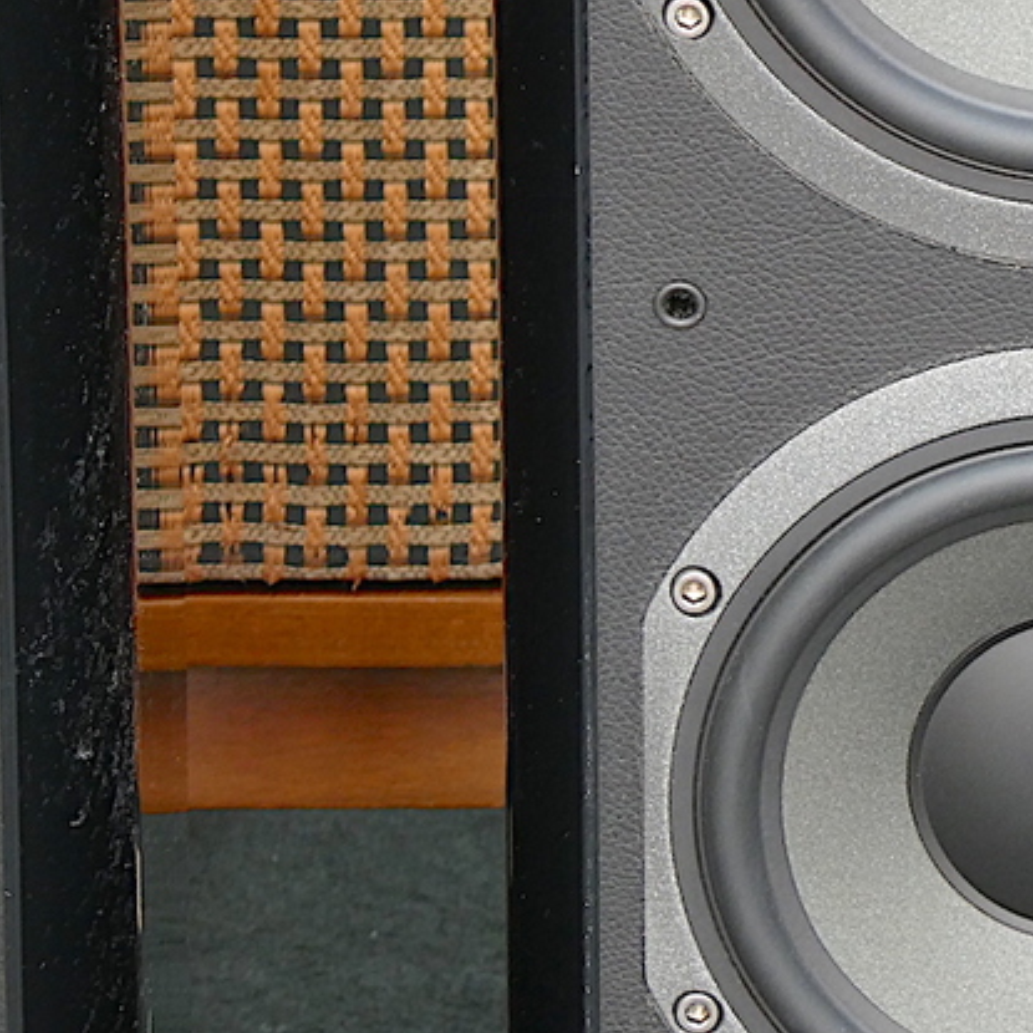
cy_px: 309
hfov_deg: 6.3
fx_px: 9318
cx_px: 1085
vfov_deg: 6.3
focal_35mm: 276
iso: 200
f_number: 5.3
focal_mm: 24.2
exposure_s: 1/4
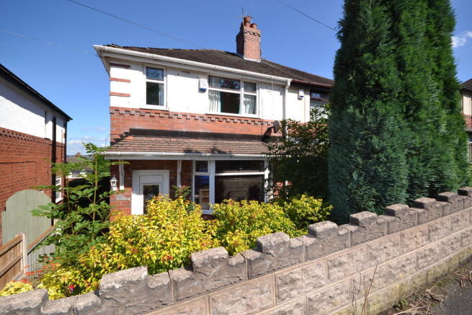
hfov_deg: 100.4
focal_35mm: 15
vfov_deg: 77.4
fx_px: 197
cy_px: 158
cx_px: 236
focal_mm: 10
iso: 100
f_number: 8
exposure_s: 1/200
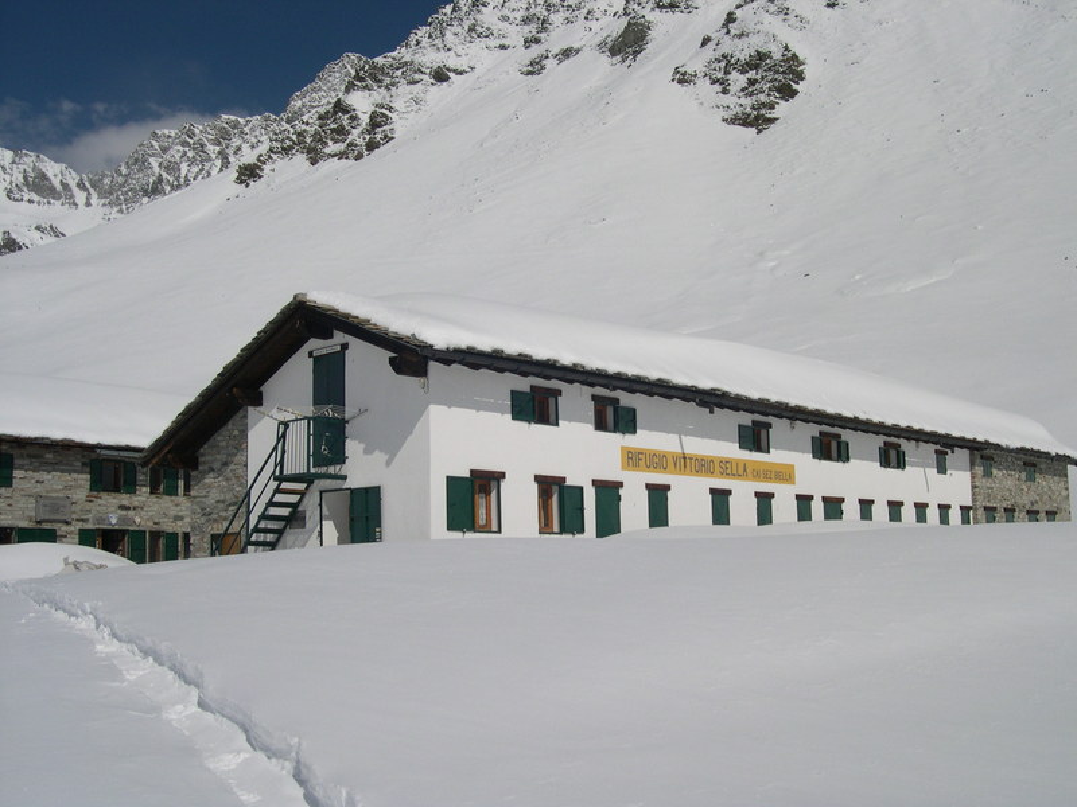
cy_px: 404
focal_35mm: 38
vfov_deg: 37.7
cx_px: 538
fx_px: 1182
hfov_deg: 49.0
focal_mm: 8
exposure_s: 1/1000
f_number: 7.6
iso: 100
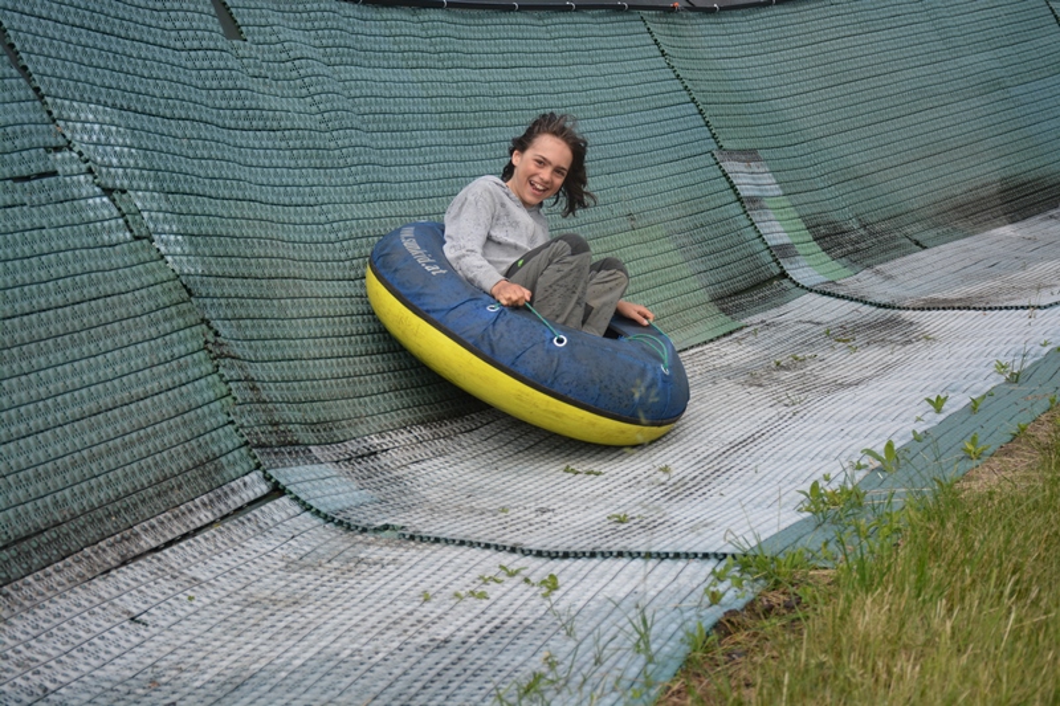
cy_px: 353
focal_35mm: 60
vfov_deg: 22.6
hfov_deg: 33.4
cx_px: 530
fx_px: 1766
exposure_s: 1/1250
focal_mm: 40
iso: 400
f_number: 5.6
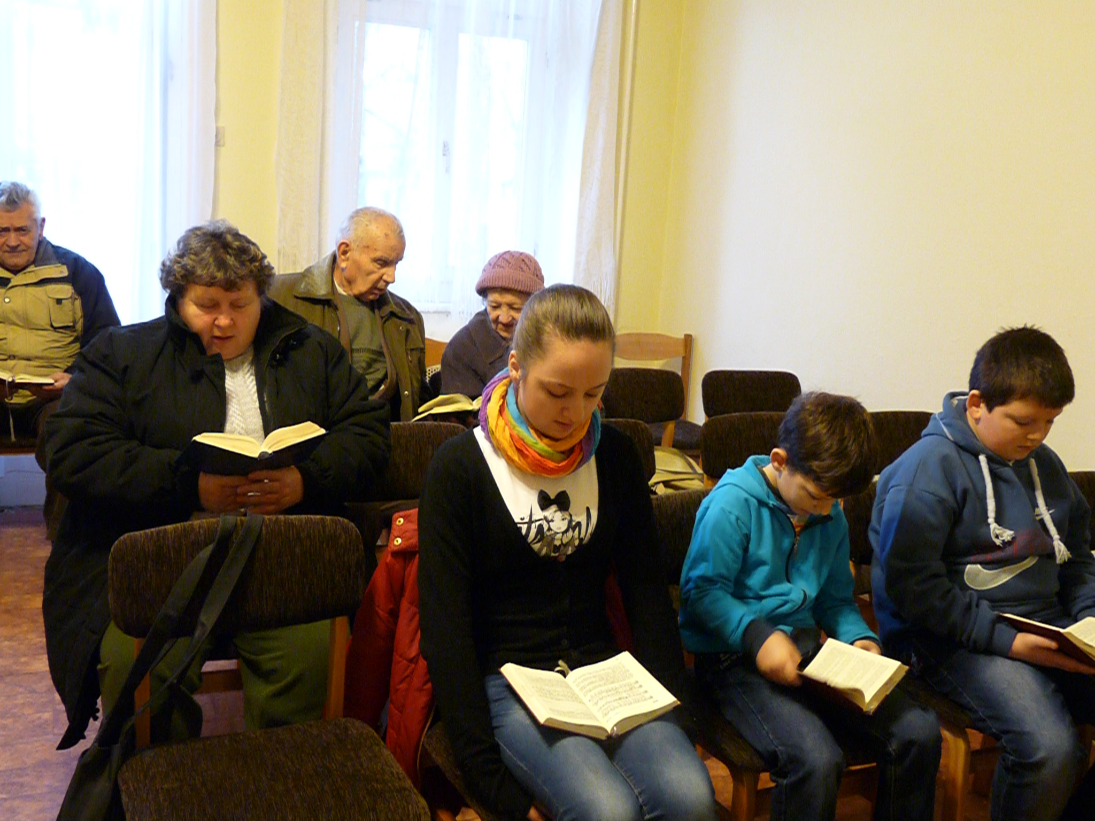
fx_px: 1170
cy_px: 410
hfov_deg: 50.1
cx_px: 548
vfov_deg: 38.7
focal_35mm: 37
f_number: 3
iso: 800
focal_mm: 6.5
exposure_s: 1/25
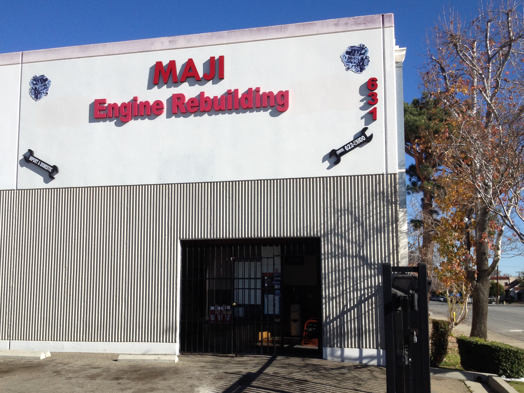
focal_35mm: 42
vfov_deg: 34.3
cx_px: 228
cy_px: 229
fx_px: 636
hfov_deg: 44.7
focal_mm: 4.28
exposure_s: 1/1672
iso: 50
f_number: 2.4
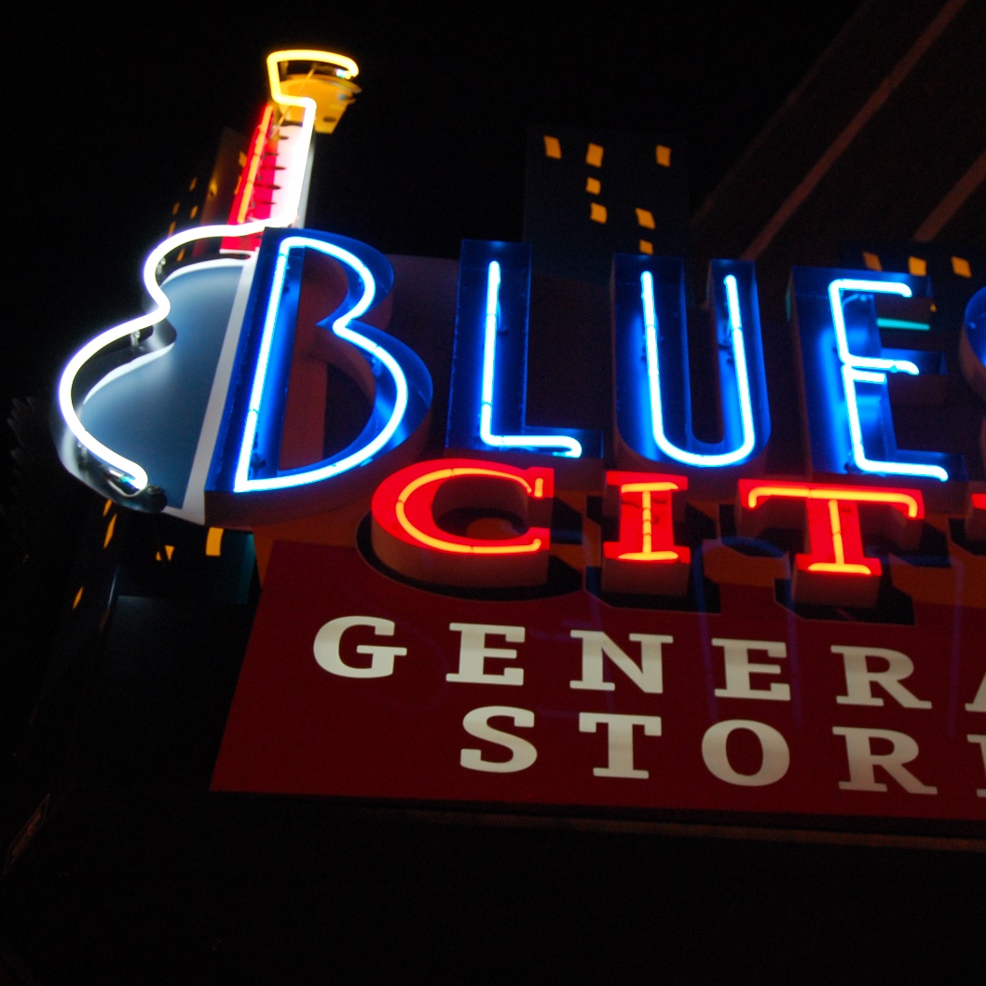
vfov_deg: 20.0
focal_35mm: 87
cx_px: 698
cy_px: 493
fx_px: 2792
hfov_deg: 19.9
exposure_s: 1/30
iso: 800
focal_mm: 45
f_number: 5.3
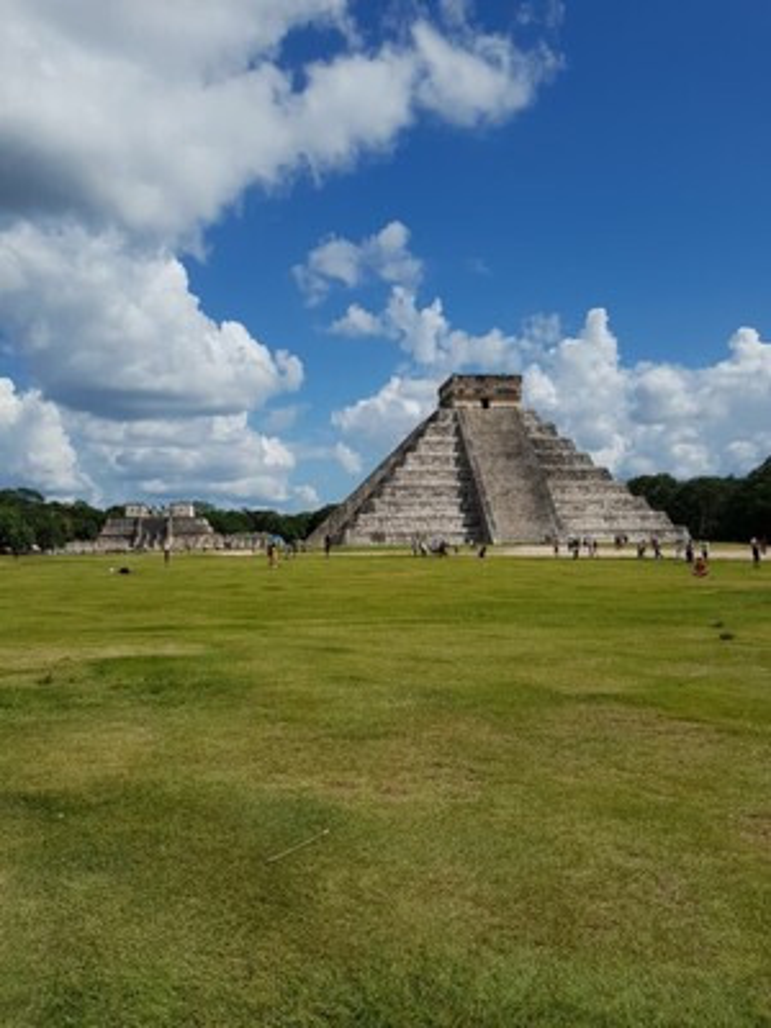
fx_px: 772
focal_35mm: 26
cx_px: 386
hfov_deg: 53.1
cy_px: 514
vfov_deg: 67.3
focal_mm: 4.2
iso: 40
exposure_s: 1/4752
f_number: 1.7
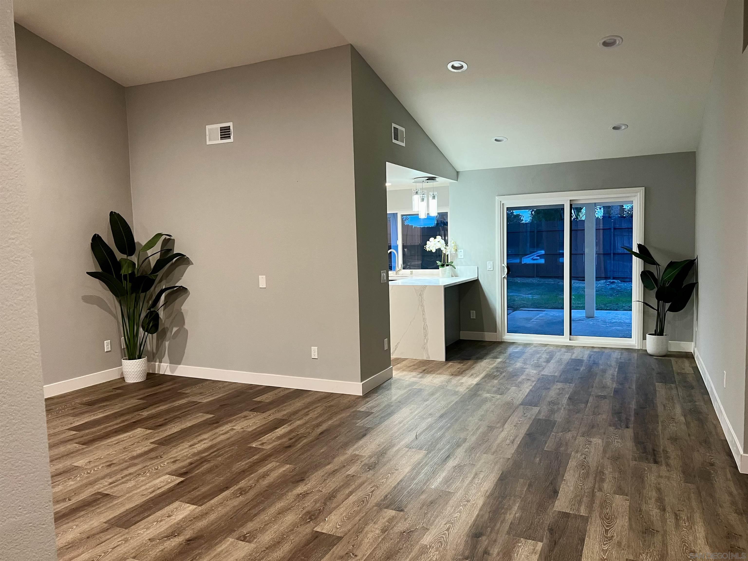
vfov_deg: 53.1
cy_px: 280
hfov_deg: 67.3
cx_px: 374
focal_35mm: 26
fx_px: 562
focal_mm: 5.7
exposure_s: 1/60
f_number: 1.5
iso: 250
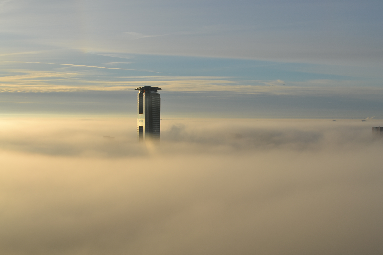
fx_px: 543
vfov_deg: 26.5
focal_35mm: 51
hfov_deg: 38.9
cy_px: 128
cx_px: 192
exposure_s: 1/320
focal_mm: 34
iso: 100
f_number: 9
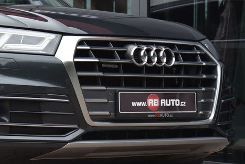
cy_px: 80
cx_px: -13
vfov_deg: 12.4
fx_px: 756
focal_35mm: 111
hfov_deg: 17.9
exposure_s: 1/100
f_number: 5
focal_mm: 50
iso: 500
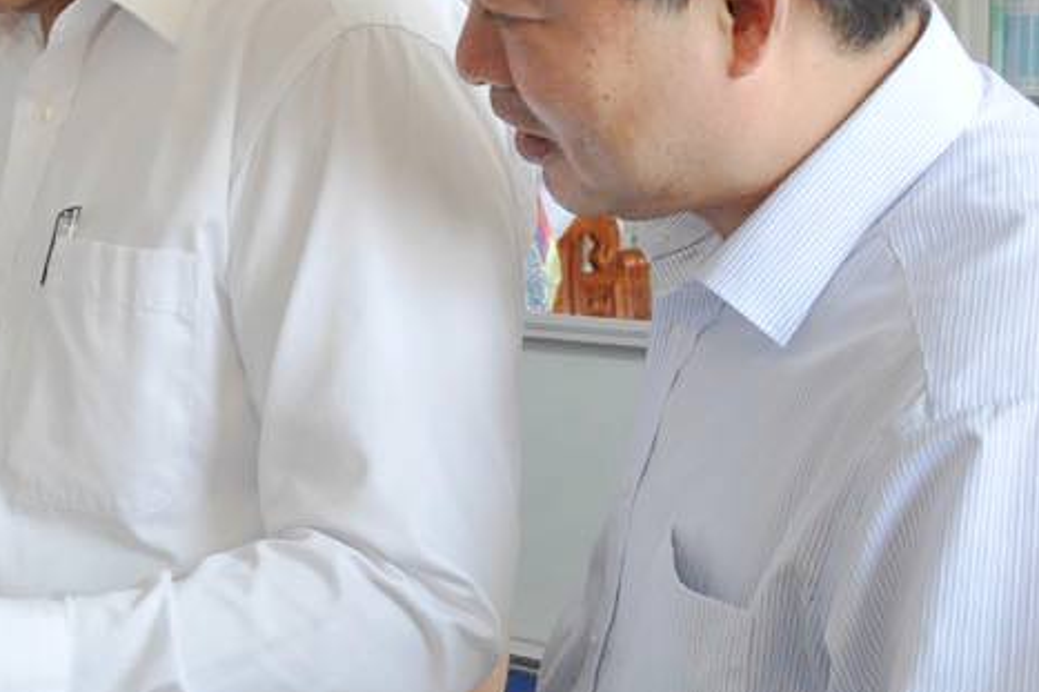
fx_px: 2366
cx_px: -281
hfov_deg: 22.4
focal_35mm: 82
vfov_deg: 16.6
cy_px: 318
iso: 320
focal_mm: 18
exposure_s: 1/50
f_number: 7.1
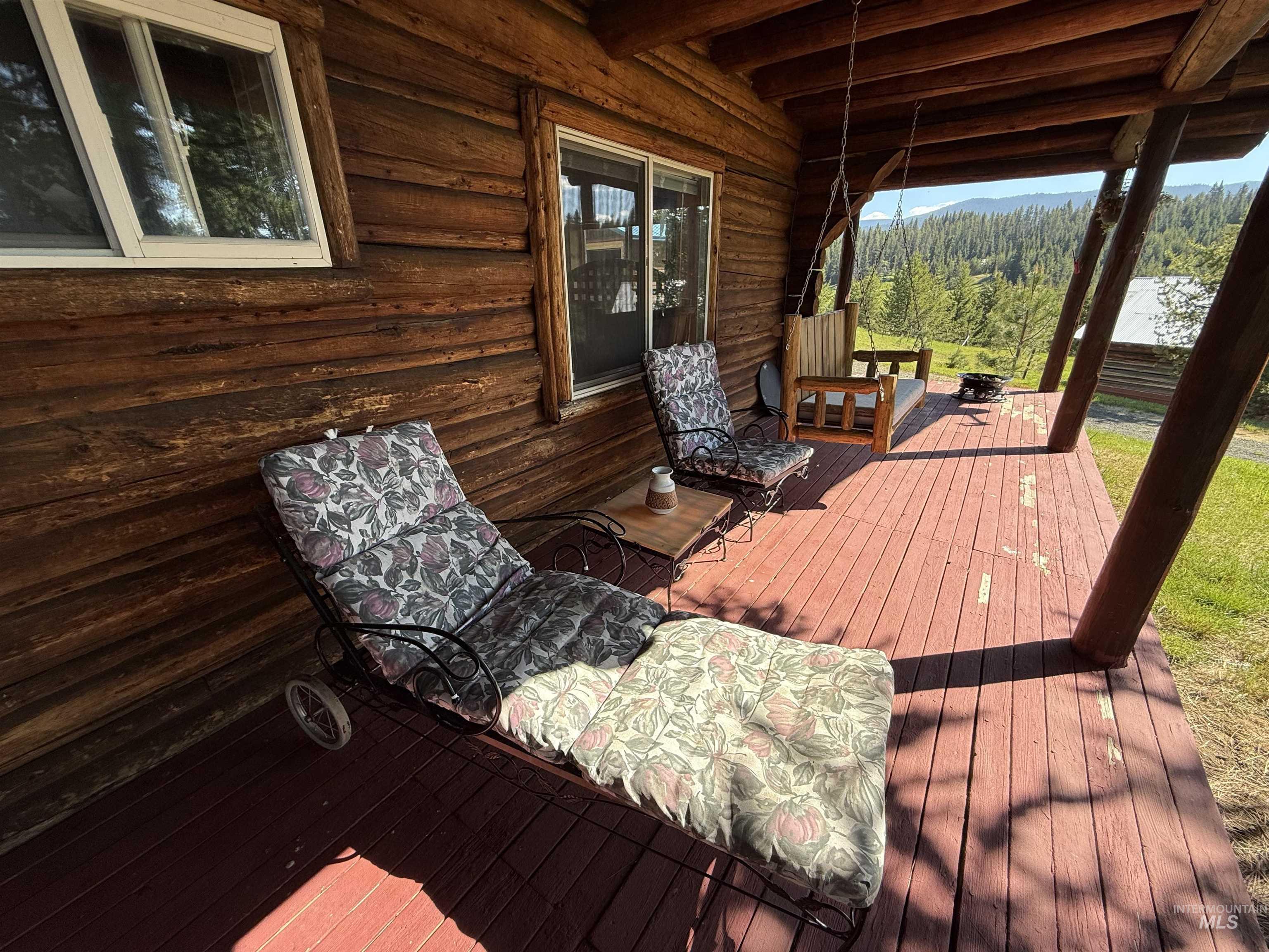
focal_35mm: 14
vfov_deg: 85.7
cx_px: 634
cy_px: 476
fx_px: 513
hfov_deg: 102.1
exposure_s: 1/549
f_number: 2.2
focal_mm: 2.22
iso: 64
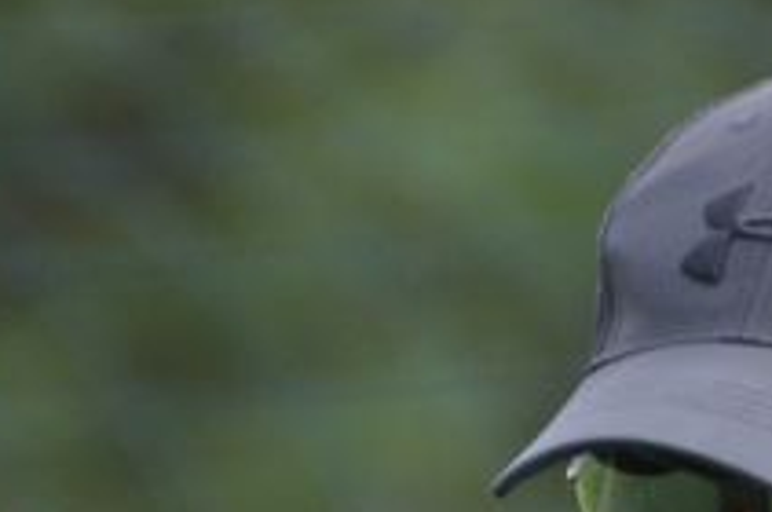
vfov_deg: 0.7
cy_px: 717
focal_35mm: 2029
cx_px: 1222
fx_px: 43444
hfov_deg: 1.0
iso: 560
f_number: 5.6
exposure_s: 1/500
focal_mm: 300
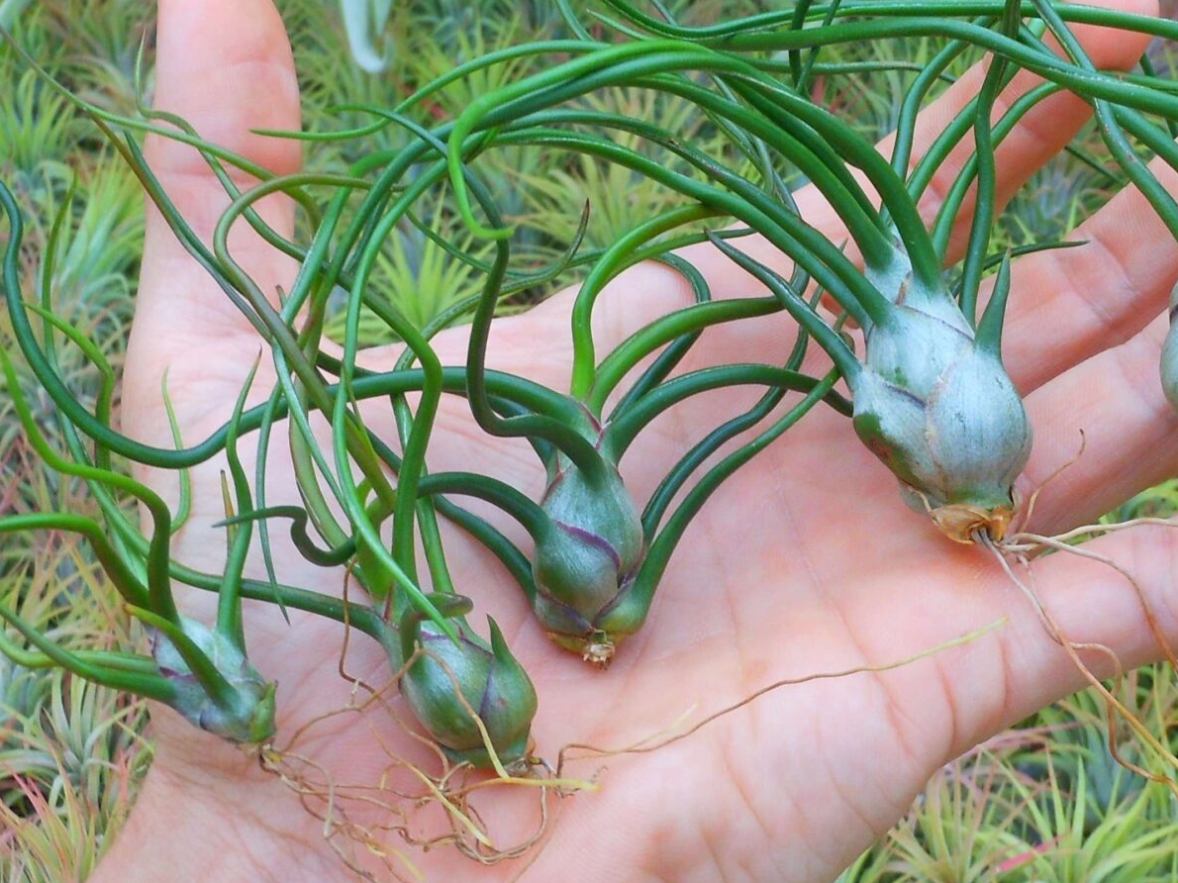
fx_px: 2416
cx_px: 896
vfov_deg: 20.7
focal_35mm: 71
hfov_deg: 27.0
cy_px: 306
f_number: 4
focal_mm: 5.9
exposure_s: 1/60
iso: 80
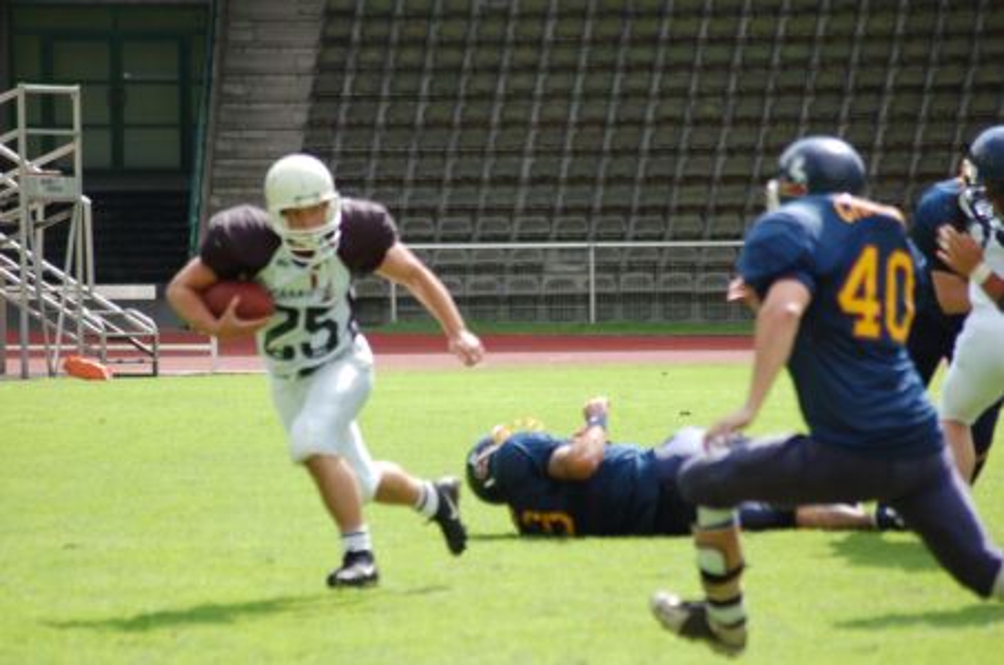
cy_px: 332
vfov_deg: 6.1
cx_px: 502
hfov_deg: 9.2
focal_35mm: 225
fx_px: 6262
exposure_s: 1/1000
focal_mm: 150
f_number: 4.5
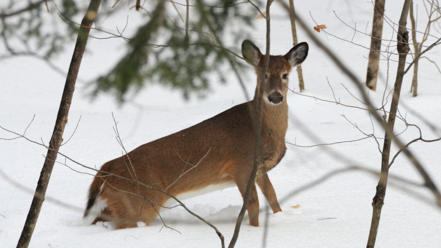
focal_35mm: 315
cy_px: 146
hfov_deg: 6.8
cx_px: 220
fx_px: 3685
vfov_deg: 3.9
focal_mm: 200
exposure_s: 1/250
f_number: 9
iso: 500
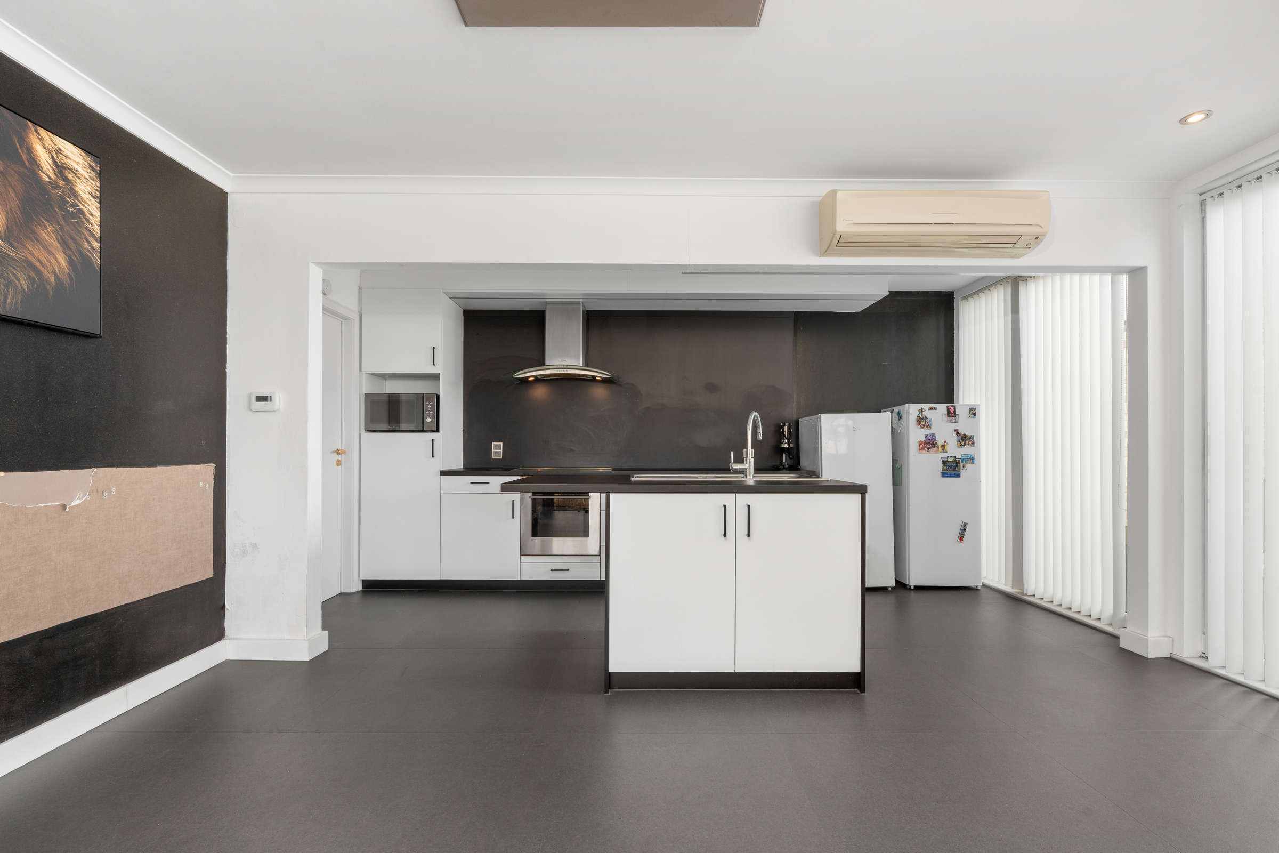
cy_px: 426
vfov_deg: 73.7
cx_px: 640
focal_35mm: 16
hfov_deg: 96.7
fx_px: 568
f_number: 11
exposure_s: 1/5
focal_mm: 16
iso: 250
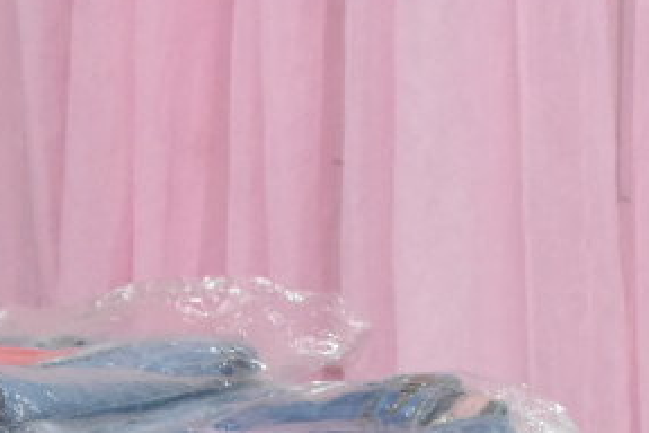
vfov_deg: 8.4
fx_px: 2740
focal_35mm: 152
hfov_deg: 13.5
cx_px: 475
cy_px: 952
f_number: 5.6
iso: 2500
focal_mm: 18
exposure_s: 1/100
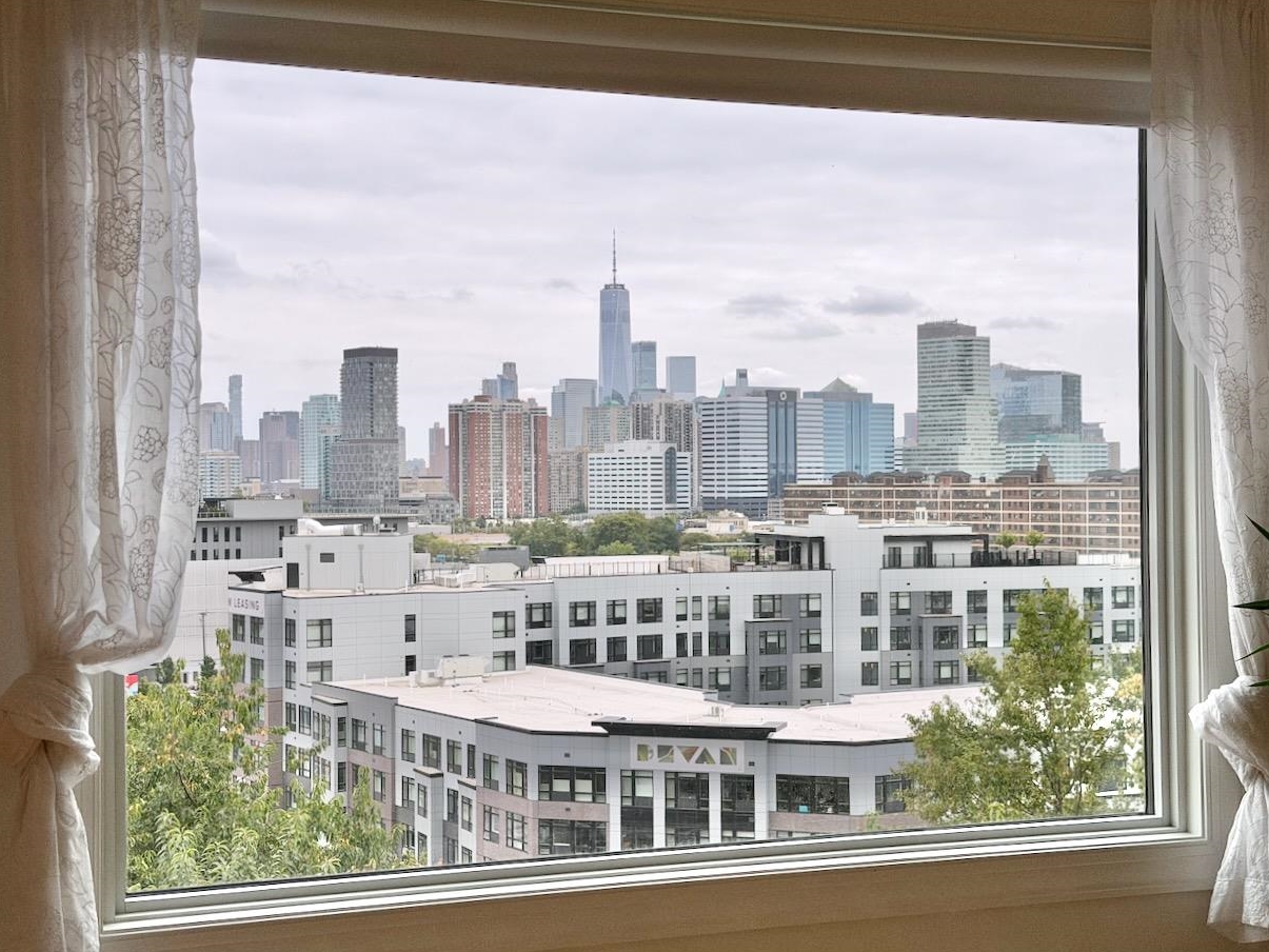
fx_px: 1870
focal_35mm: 51
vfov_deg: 28.6
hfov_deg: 37.5
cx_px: 635
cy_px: 469
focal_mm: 6.76
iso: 64
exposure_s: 1/4098
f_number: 1.78
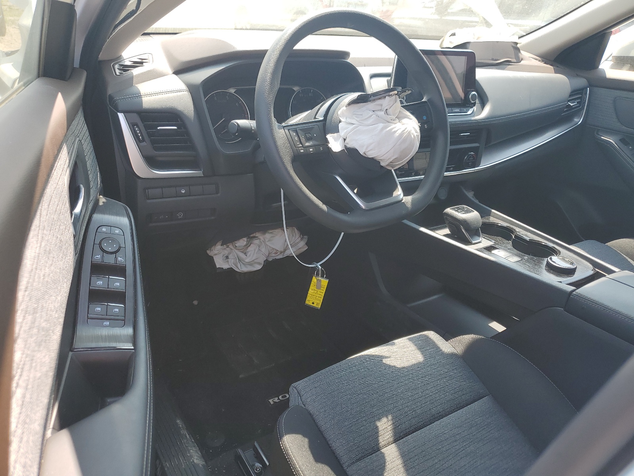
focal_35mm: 26
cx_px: 317
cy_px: 238
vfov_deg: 53.1
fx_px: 476
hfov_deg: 67.3
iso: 50
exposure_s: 1/455
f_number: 1.5
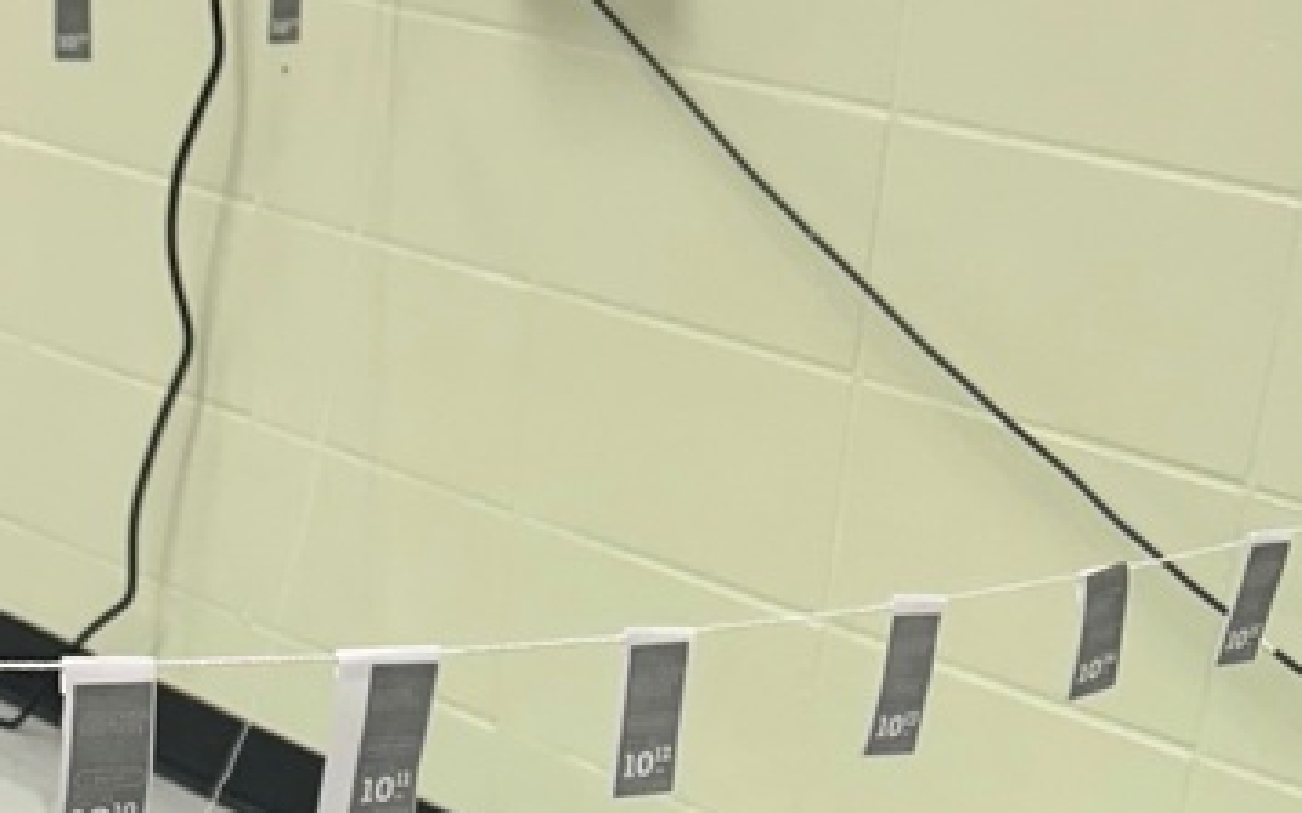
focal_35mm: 79
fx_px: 2803
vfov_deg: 14.8
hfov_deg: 26.0
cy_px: 1385
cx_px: 835
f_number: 1.5
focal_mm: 5.7
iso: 100
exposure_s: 1/120
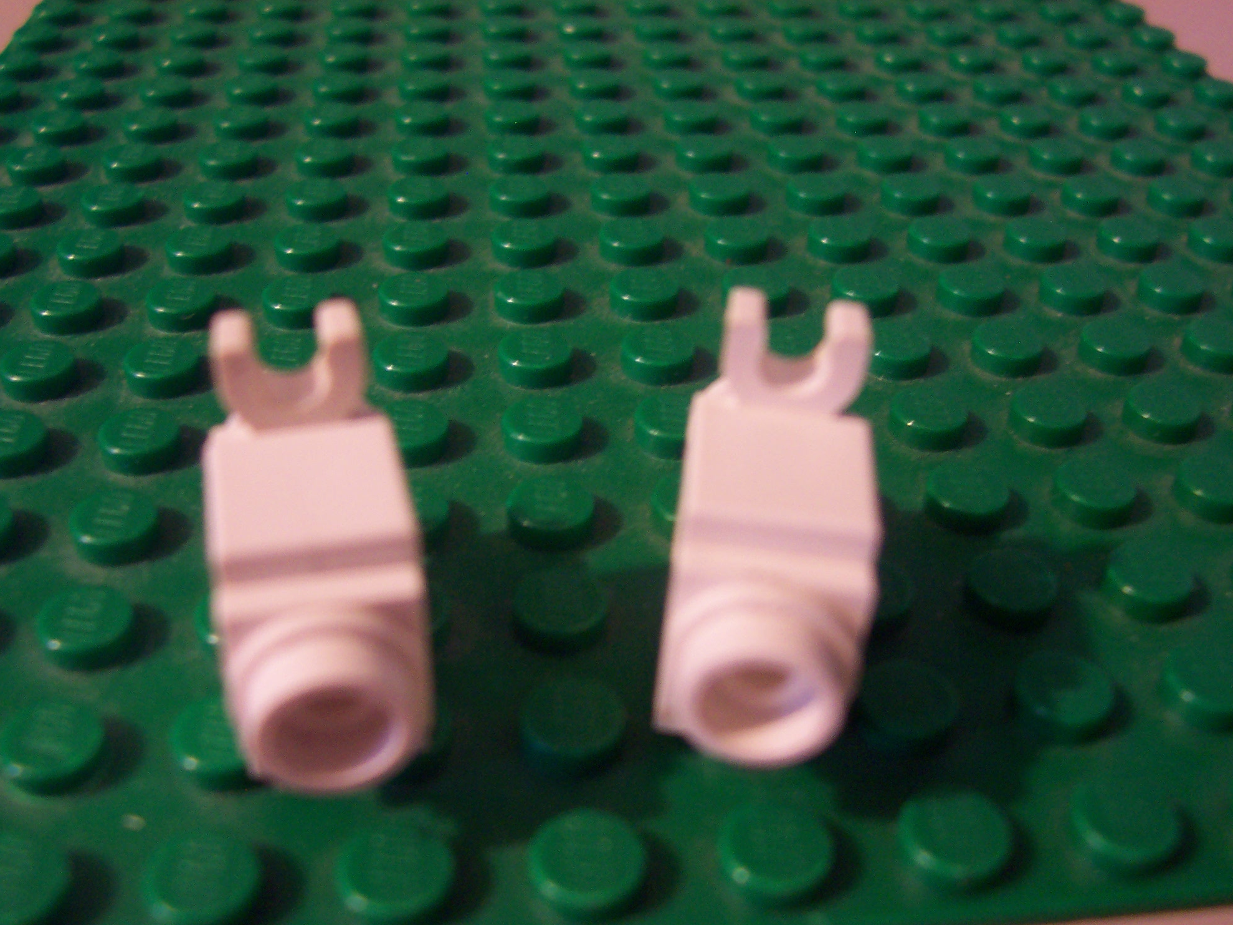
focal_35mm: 38
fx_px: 1353
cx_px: 616
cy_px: 471
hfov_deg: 49.0
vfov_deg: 37.7
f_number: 2.8
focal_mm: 5.6
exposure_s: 1/8
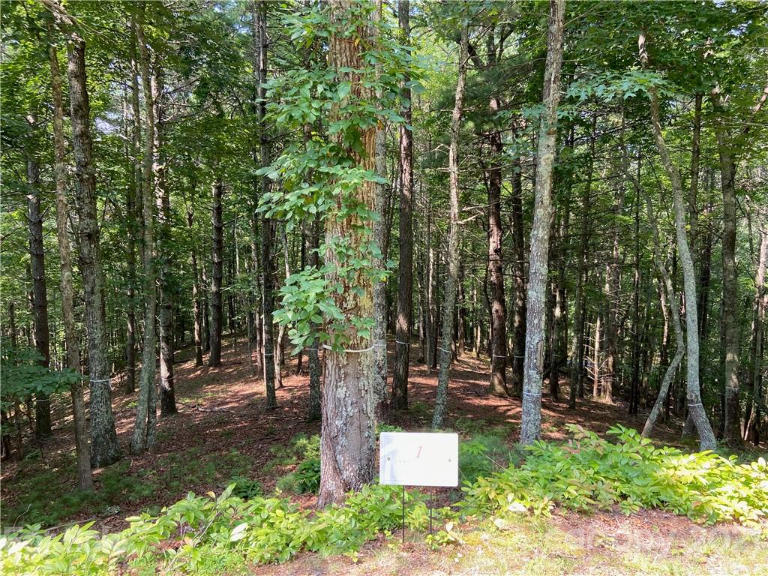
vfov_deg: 53.1
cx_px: 384
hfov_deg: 67.3
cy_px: 288
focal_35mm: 26
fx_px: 577
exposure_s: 1/121
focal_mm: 4.25
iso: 50
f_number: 1.8
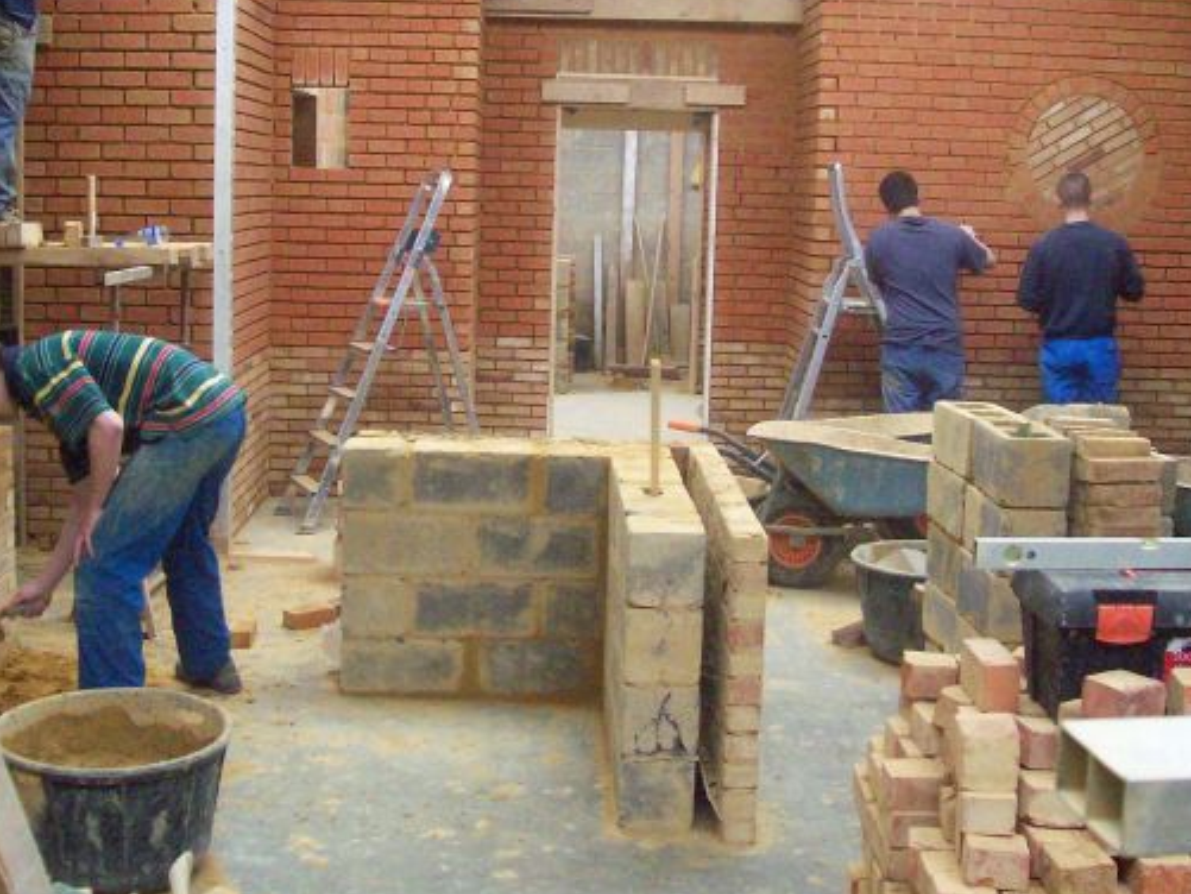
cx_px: 594
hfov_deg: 41.2
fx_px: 1583
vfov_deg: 31.4
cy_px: 345
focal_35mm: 46
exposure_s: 1/128
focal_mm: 6
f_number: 2.7
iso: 337
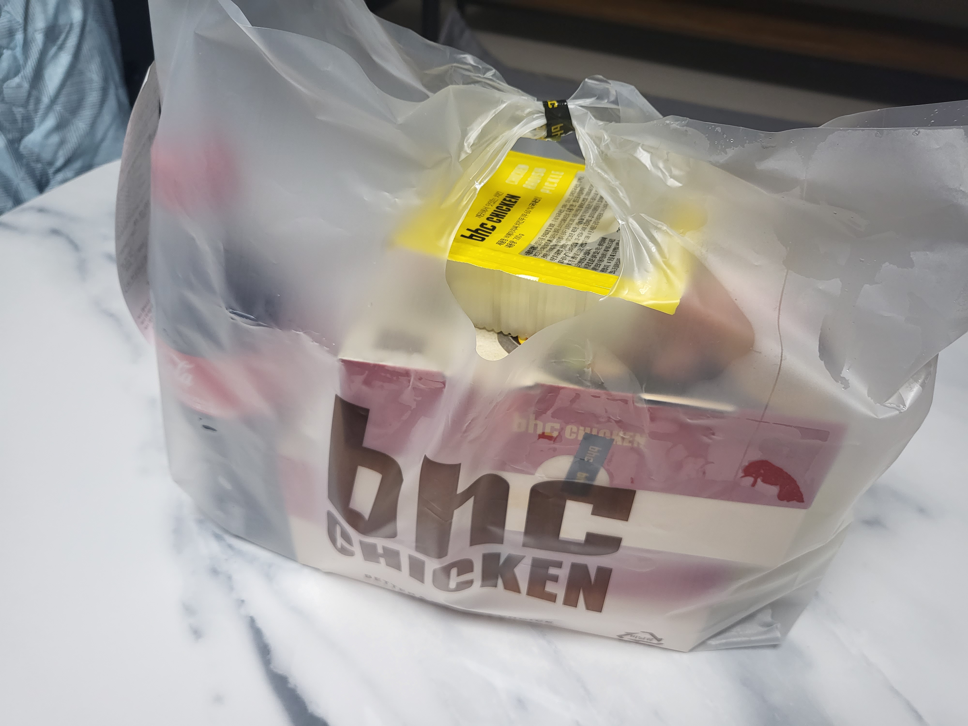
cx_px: 484
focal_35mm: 26
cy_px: 363
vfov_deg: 53.1
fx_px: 727
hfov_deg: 67.3
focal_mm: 4.25
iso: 125
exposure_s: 1/120
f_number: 1.8
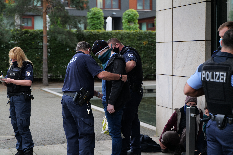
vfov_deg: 19.5
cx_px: 116
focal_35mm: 70
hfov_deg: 28.8
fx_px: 453
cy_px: 78
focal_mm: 70
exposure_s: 1/160
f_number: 3.2
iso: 1600
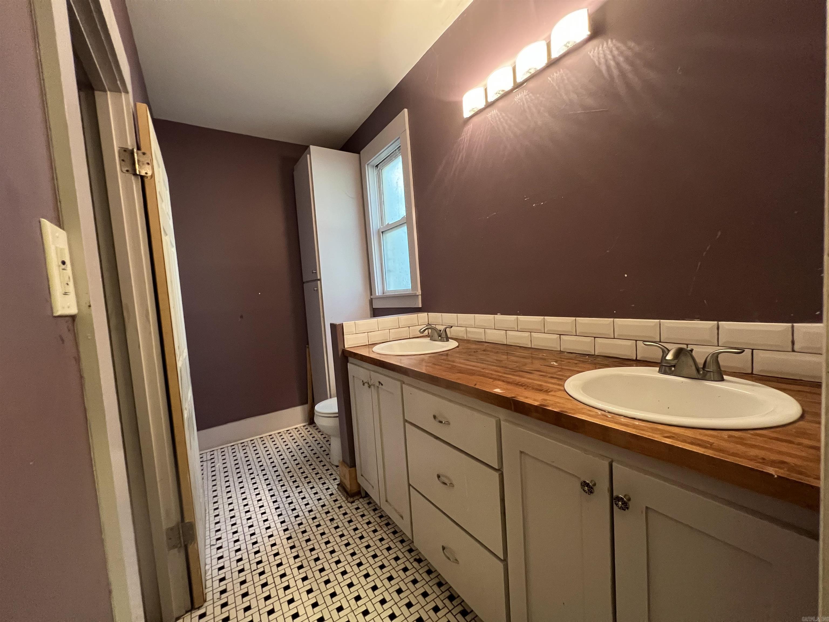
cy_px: 311
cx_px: 414
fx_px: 311
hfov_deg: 106.2
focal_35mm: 13
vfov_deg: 89.9
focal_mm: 1.57
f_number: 1.8
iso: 640
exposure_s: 1/60
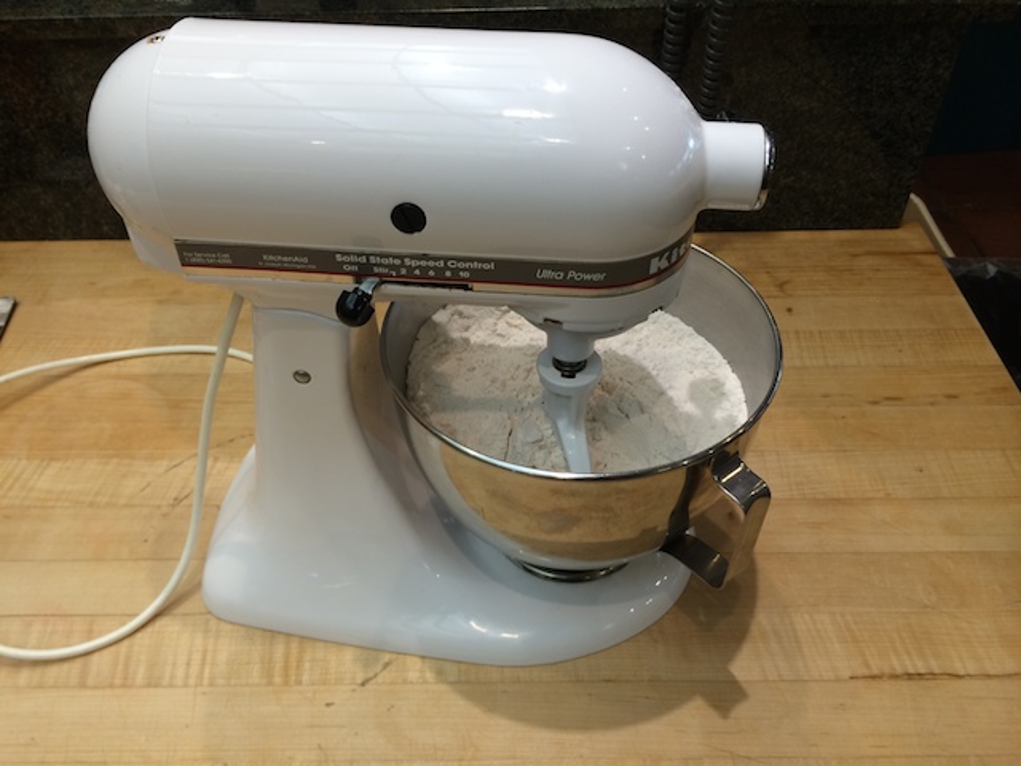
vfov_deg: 46.8
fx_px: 885
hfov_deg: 60.0
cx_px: 510
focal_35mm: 30
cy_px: 383
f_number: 2.2
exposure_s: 1/40
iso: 40
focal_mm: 4.12
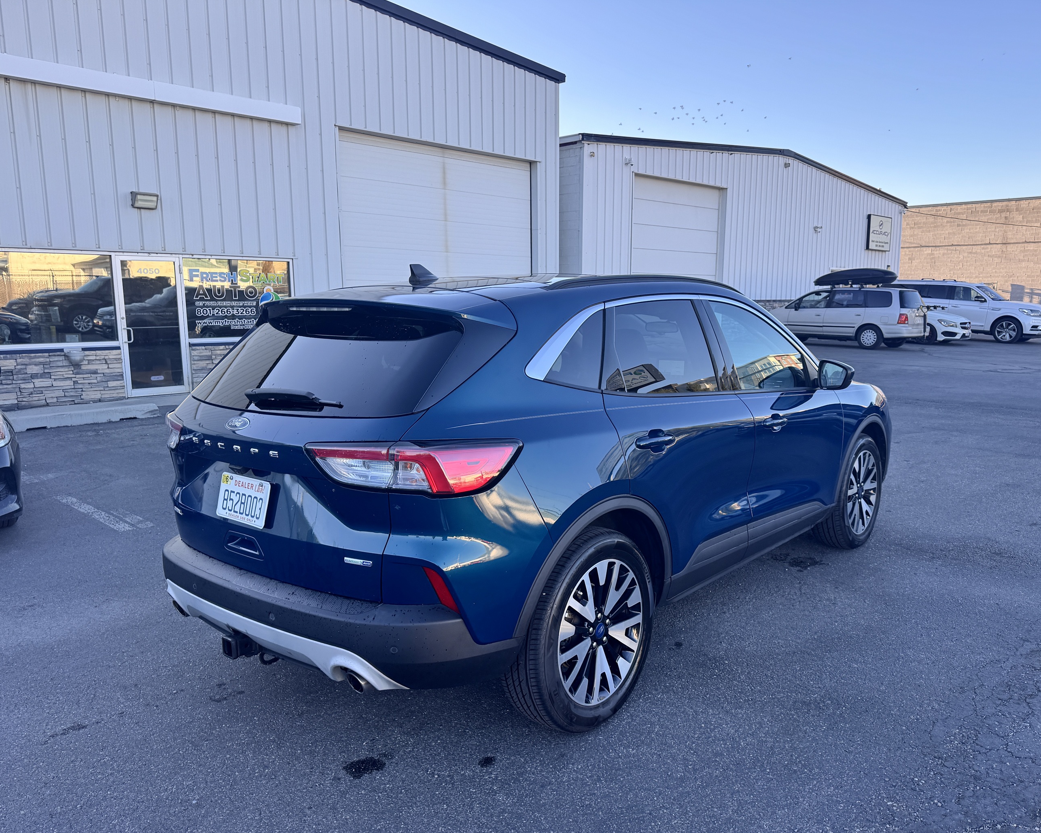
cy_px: 430
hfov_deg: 65.9
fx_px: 801
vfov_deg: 54.9
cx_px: 570
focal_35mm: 26
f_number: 1.78
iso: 80
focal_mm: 6.76
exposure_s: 1/604
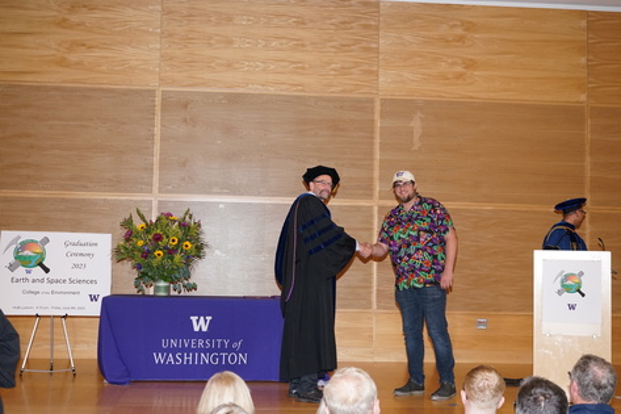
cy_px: 207
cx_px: 310
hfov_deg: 38.9
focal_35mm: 51
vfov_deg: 26.5
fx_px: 879
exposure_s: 1/100
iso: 1600
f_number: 4.5
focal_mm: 51
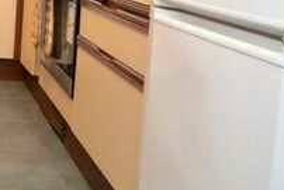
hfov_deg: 27.2
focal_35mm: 52
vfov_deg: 23.9
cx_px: -138
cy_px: -32
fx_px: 411
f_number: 3.5
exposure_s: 1/60
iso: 3200
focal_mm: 10
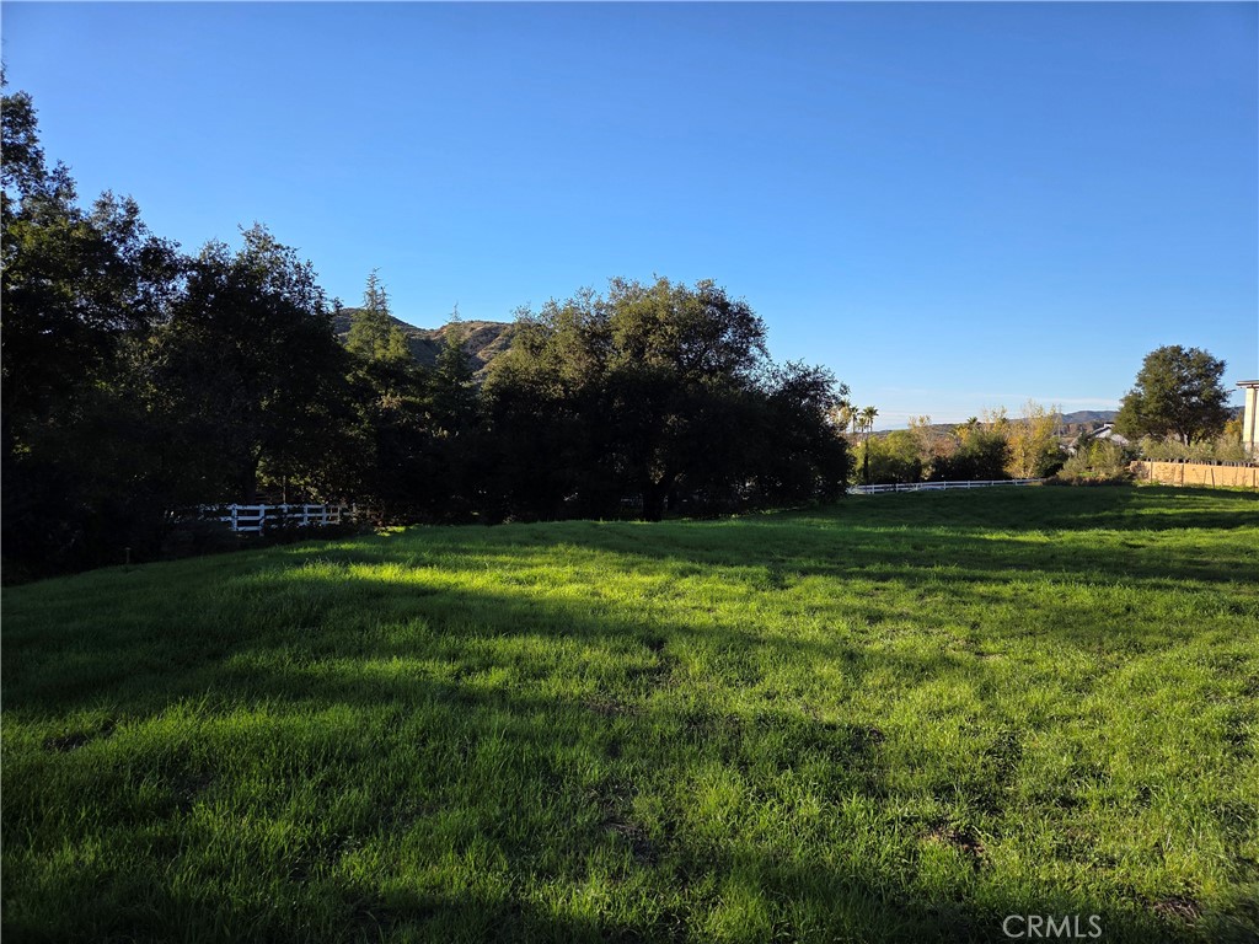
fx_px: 837
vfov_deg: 58.9
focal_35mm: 23
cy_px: 472
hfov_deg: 73.9
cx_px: 630
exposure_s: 1/2410
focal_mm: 5.4
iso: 80
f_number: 1.8
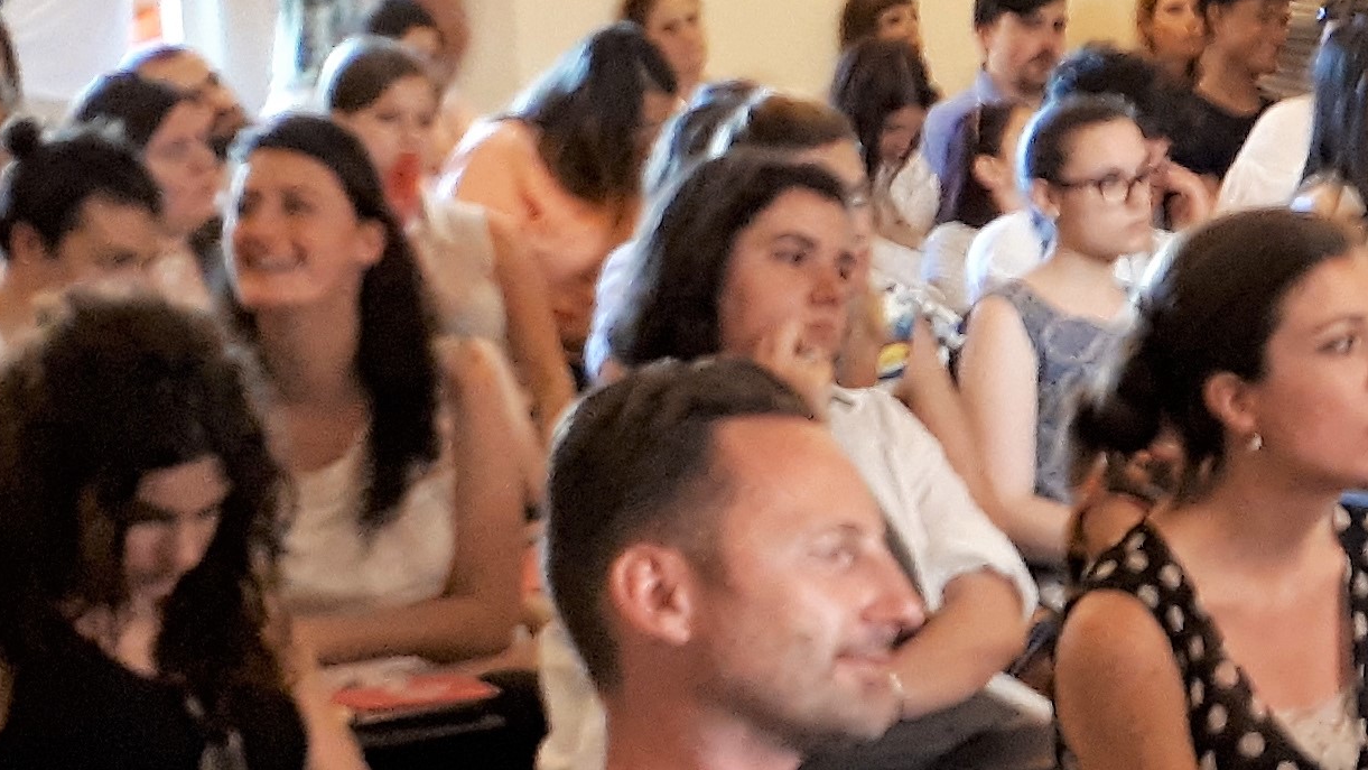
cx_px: 1674
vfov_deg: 10.8
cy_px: 735
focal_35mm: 111
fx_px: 4027
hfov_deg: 18.2
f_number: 1.9
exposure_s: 1/17
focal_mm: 3.6
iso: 250
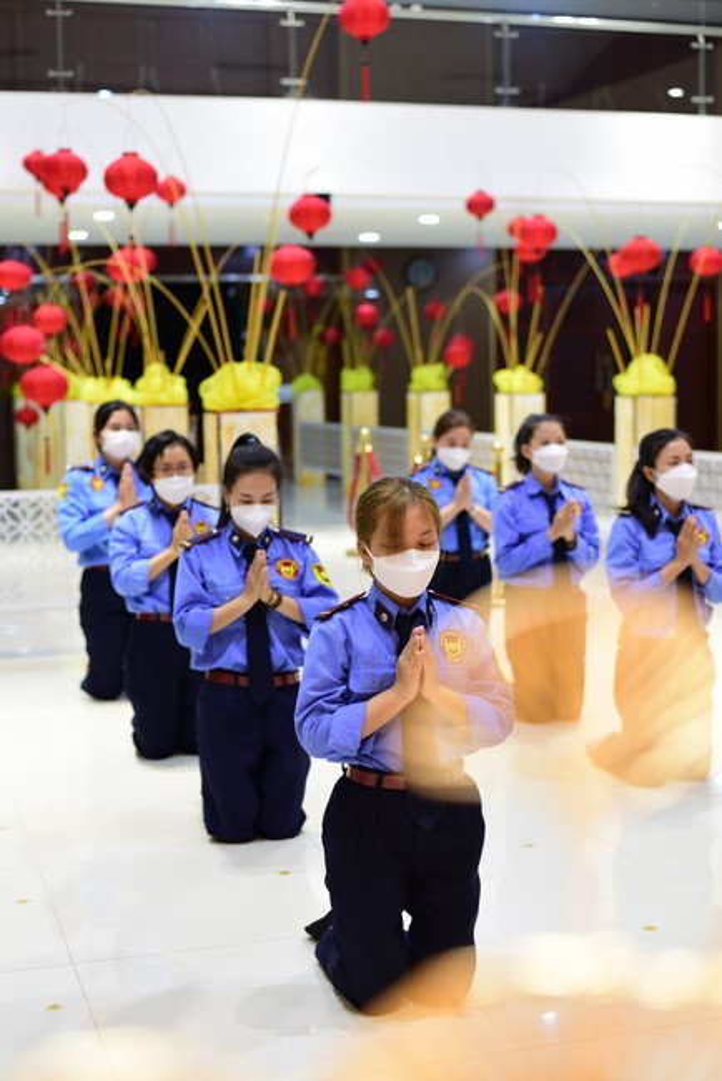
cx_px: 361
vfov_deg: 39.6
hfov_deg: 27.0
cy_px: 540
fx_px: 1502
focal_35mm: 50
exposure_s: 1/125
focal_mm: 50
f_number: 2.5
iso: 1000
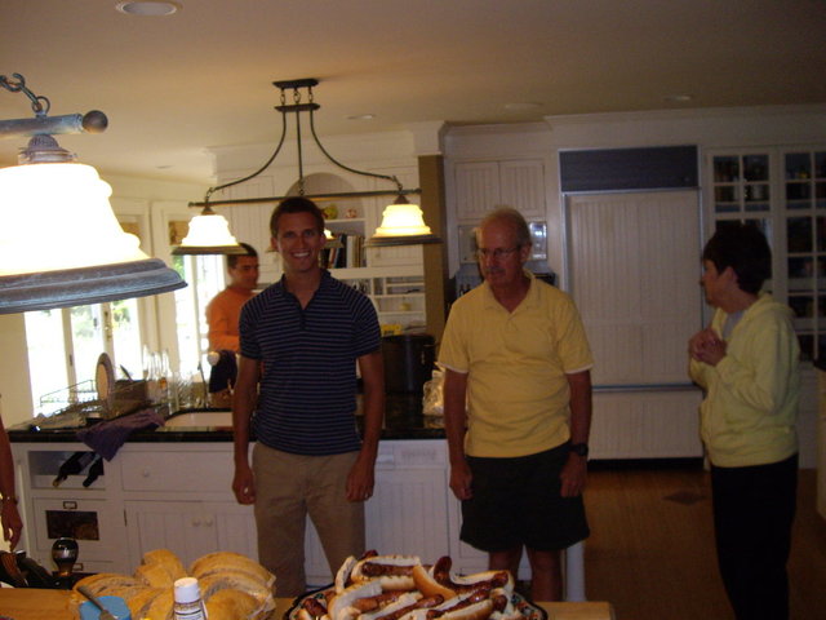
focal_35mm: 38
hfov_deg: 49.0
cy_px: 310
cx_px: 413
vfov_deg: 37.7
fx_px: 907
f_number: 2.7
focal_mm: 6.2
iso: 200
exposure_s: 1/40
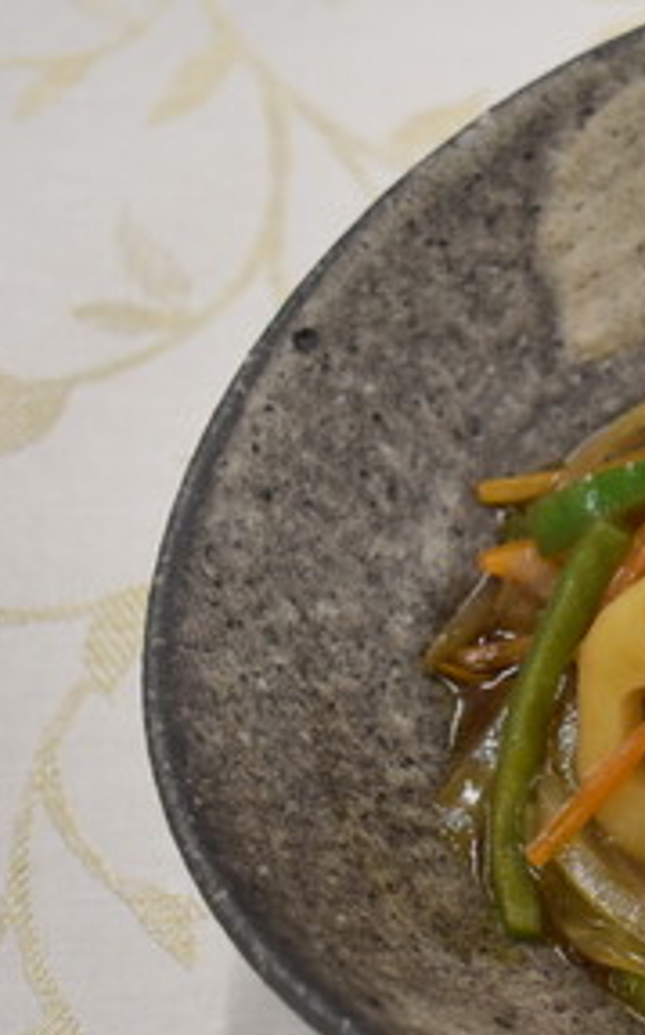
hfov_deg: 10.9
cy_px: 577
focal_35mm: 115
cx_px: 998
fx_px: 3239
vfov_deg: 18.1
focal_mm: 36
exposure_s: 1/125
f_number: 4.8
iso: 800
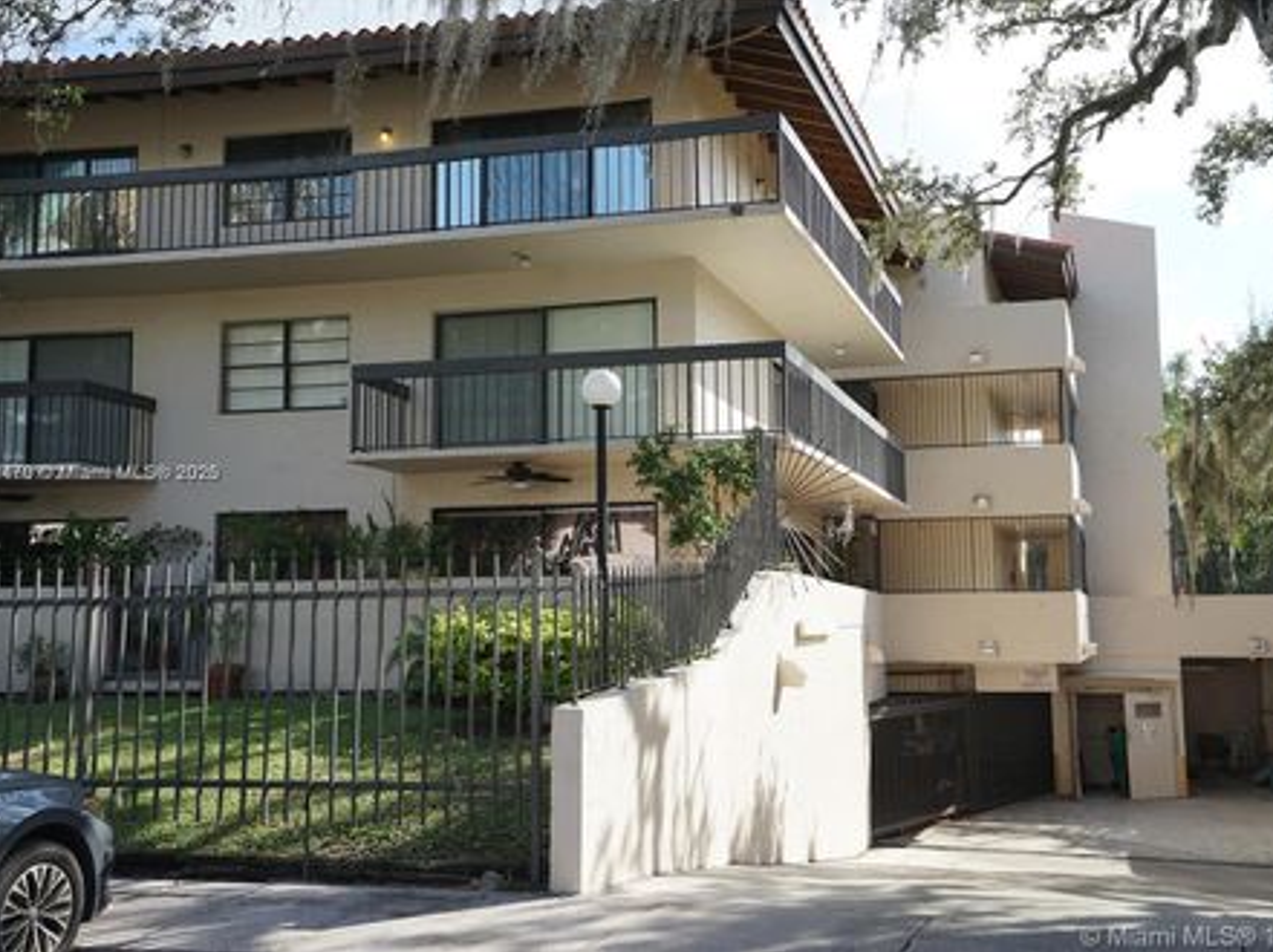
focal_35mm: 36
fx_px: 1323
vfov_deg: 39.6
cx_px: 652
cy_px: 475
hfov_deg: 51.4
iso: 100
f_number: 8
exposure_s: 1/125
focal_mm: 33
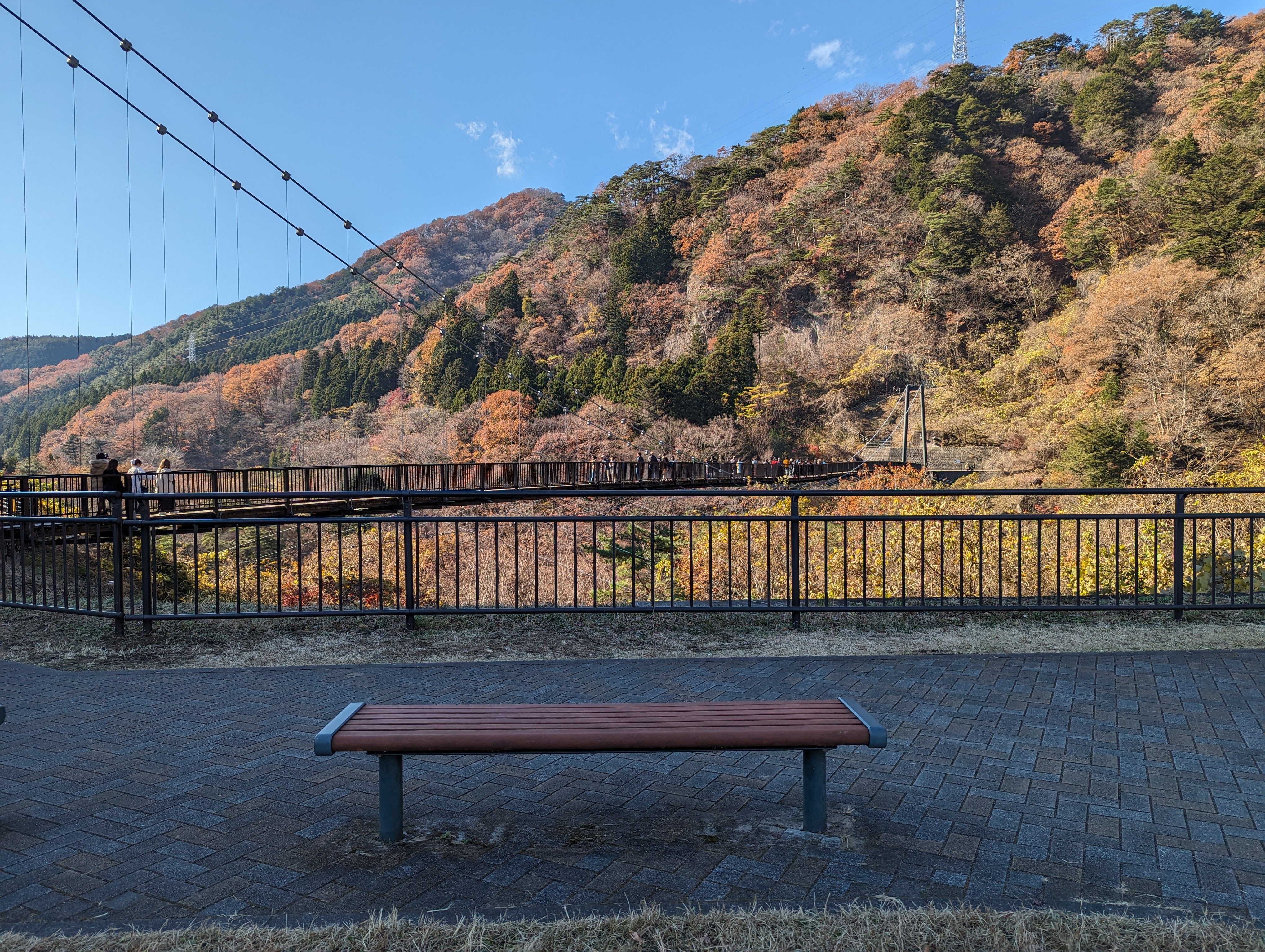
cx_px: 632
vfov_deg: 56.9
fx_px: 878
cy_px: 476
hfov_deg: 71.5
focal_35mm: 24
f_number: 1.85
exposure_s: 1/1770
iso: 48
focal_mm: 6.81
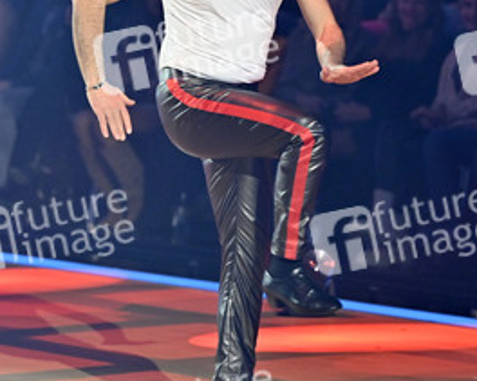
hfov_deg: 10.1
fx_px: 2710
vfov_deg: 8.0
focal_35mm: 192
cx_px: 238
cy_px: 143
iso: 2000
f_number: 3.5
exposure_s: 1/500
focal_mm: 135
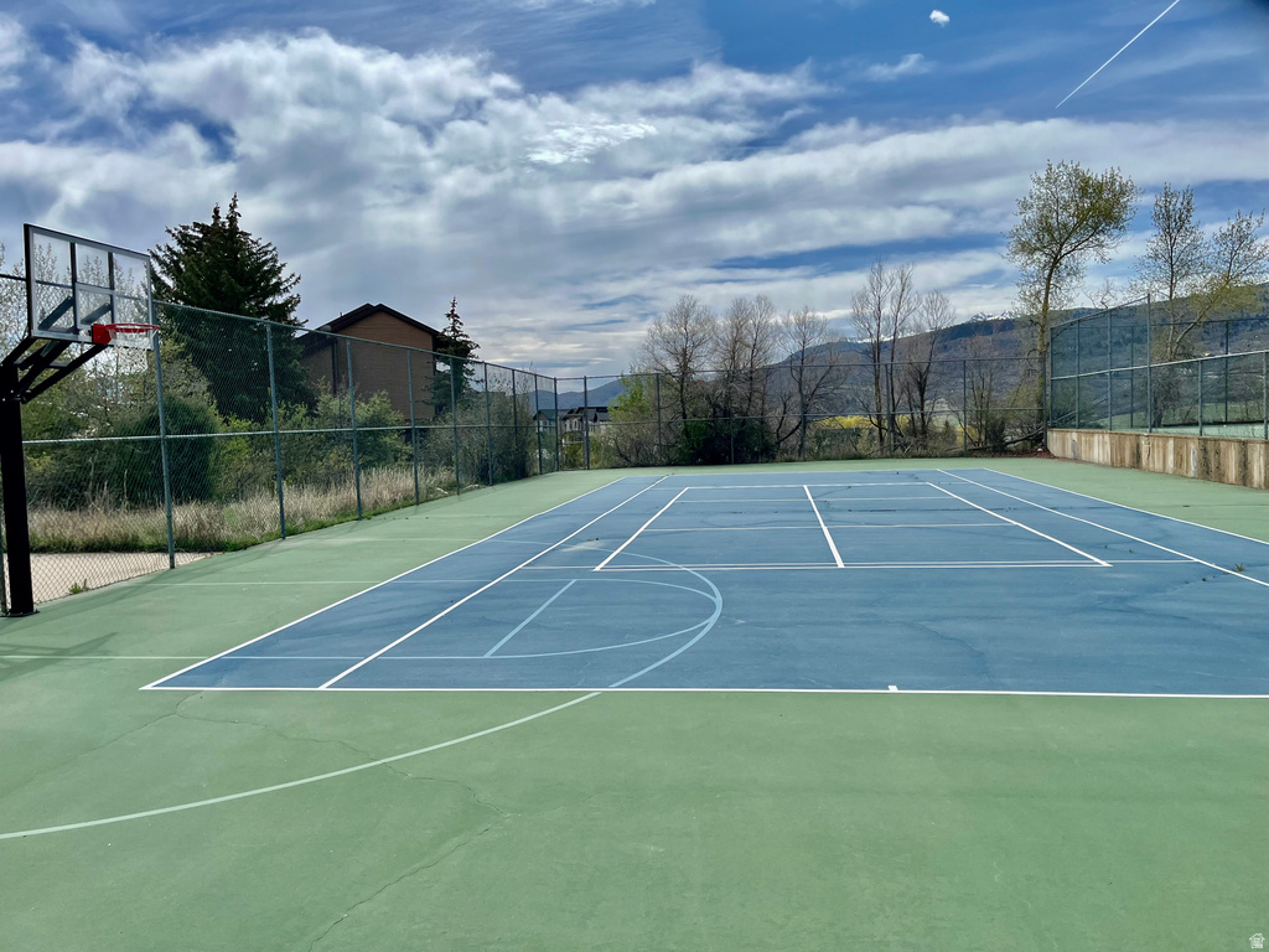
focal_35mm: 26
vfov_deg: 53.1
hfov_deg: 67.3
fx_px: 953
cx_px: 634
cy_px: 476
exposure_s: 1/6494
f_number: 1.6
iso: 50
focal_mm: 5.1
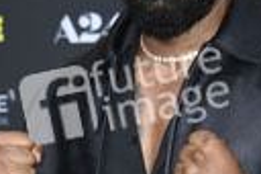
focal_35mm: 281
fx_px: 2035
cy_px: 199
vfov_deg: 4.9
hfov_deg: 7.3
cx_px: 184
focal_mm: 90
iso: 800
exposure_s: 1/250
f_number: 5.6
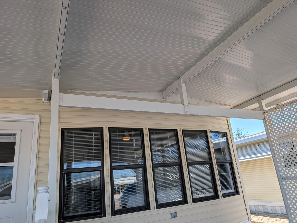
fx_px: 206
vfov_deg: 56.9
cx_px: 148
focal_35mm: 24
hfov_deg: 71.5
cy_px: 112
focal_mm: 6.9
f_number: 1.68
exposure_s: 1/4184
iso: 21
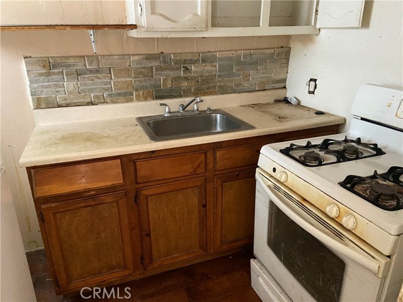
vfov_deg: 53.1
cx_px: 202
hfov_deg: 67.3
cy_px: 151
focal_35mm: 26
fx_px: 303
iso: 800
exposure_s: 1/30
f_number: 1.8
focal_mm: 4.25
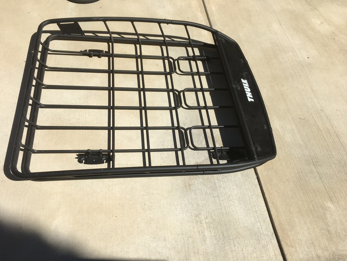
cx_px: 174
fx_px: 291
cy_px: 130
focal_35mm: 29
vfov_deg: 48.2
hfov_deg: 61.7
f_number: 2.2
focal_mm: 4.15
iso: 25
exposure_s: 1/3077
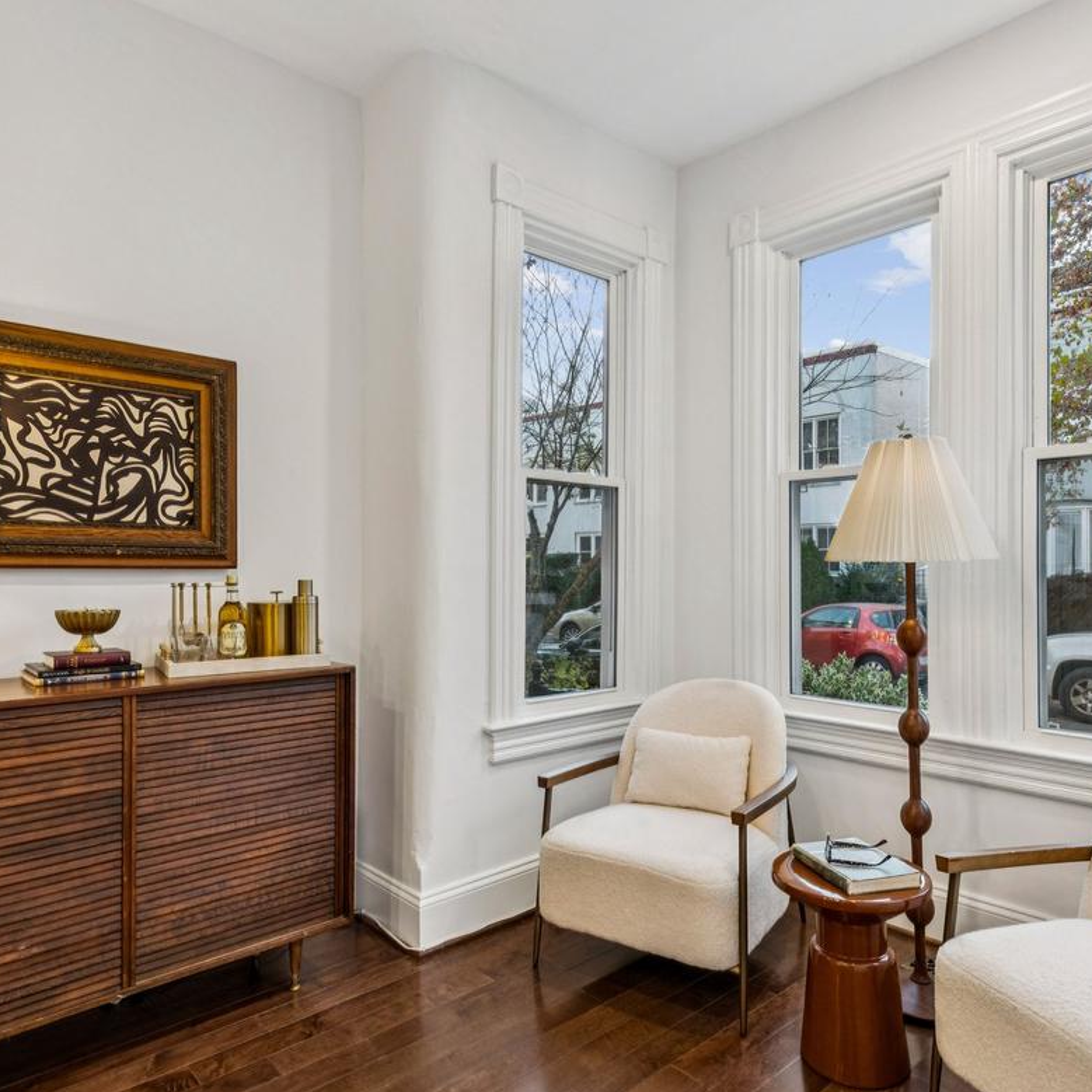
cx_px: 548
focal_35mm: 22
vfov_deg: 69.6
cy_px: 582
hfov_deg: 69.6
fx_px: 785
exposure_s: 1/13
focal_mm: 14
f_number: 9
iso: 250
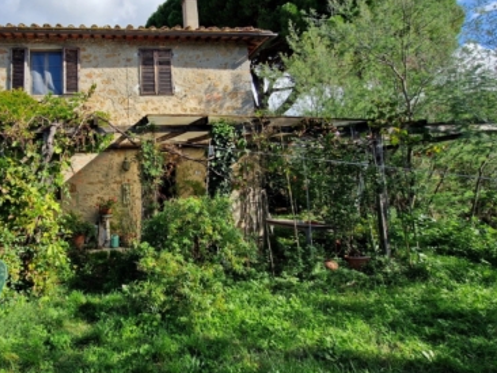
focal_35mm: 21
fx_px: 302
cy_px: 152
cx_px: 122
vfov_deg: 63.0
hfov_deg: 73.2
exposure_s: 1/1716
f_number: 2.2
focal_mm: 2.2
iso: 50
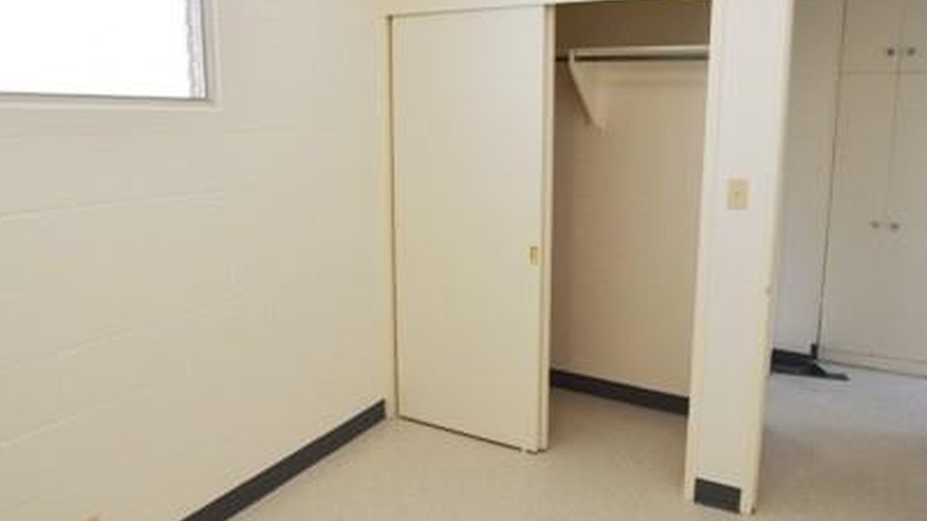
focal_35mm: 25
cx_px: 519
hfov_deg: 73.8
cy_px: 221
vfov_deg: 45.8
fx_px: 614
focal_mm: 10
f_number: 5.6
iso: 400
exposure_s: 1/125
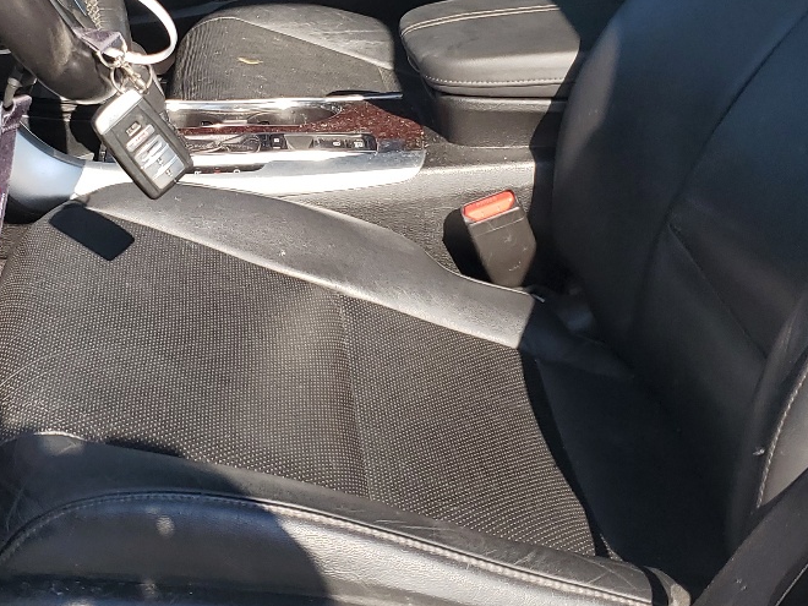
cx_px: 262
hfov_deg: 30.5
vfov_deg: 23.1
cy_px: 174
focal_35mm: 63
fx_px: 1471
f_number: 1.5
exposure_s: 1/1250
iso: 50
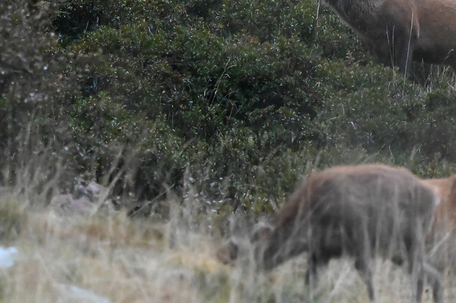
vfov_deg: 1.6
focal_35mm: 864
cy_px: 79
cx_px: 358
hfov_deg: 2.4
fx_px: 10936
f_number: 8
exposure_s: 1/500
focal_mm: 440
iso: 32000
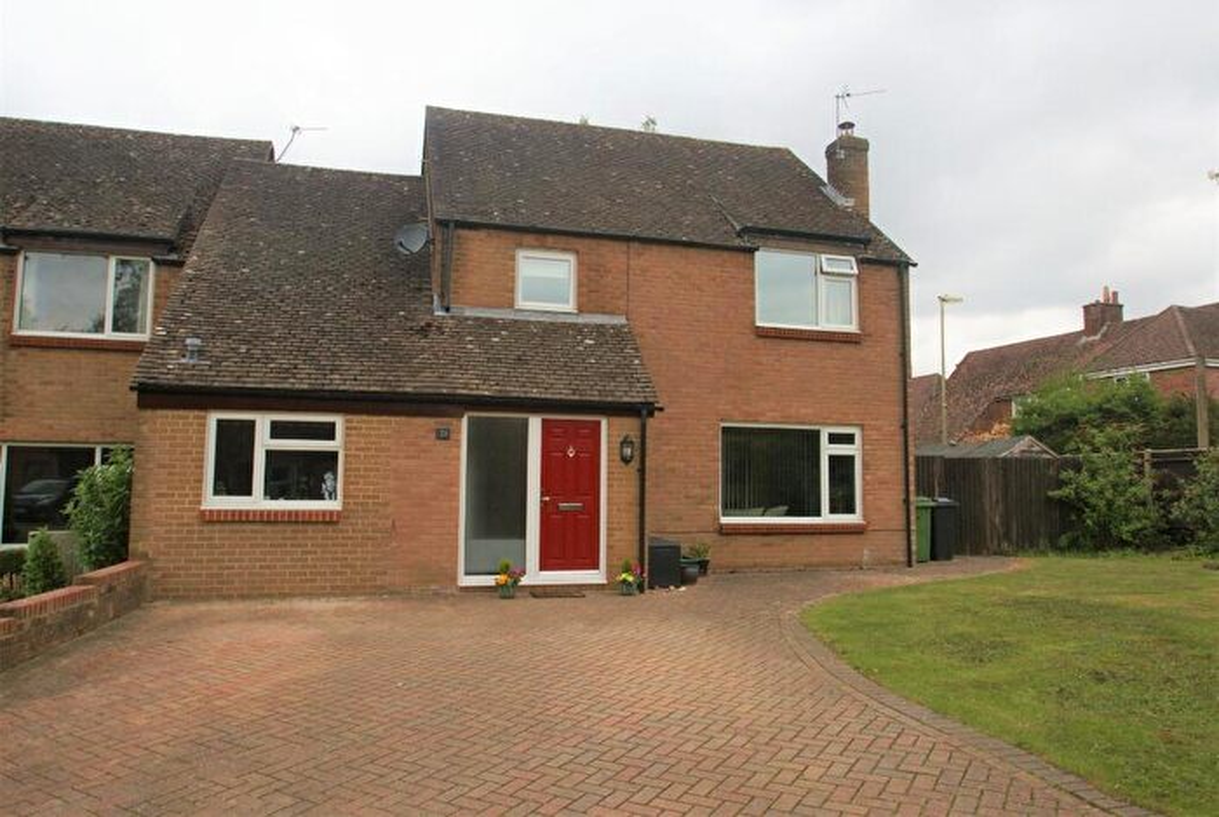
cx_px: 610
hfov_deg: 73.7
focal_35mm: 24
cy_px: 408
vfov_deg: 53.3
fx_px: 814
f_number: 10
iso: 100
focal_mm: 16
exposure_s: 1/100
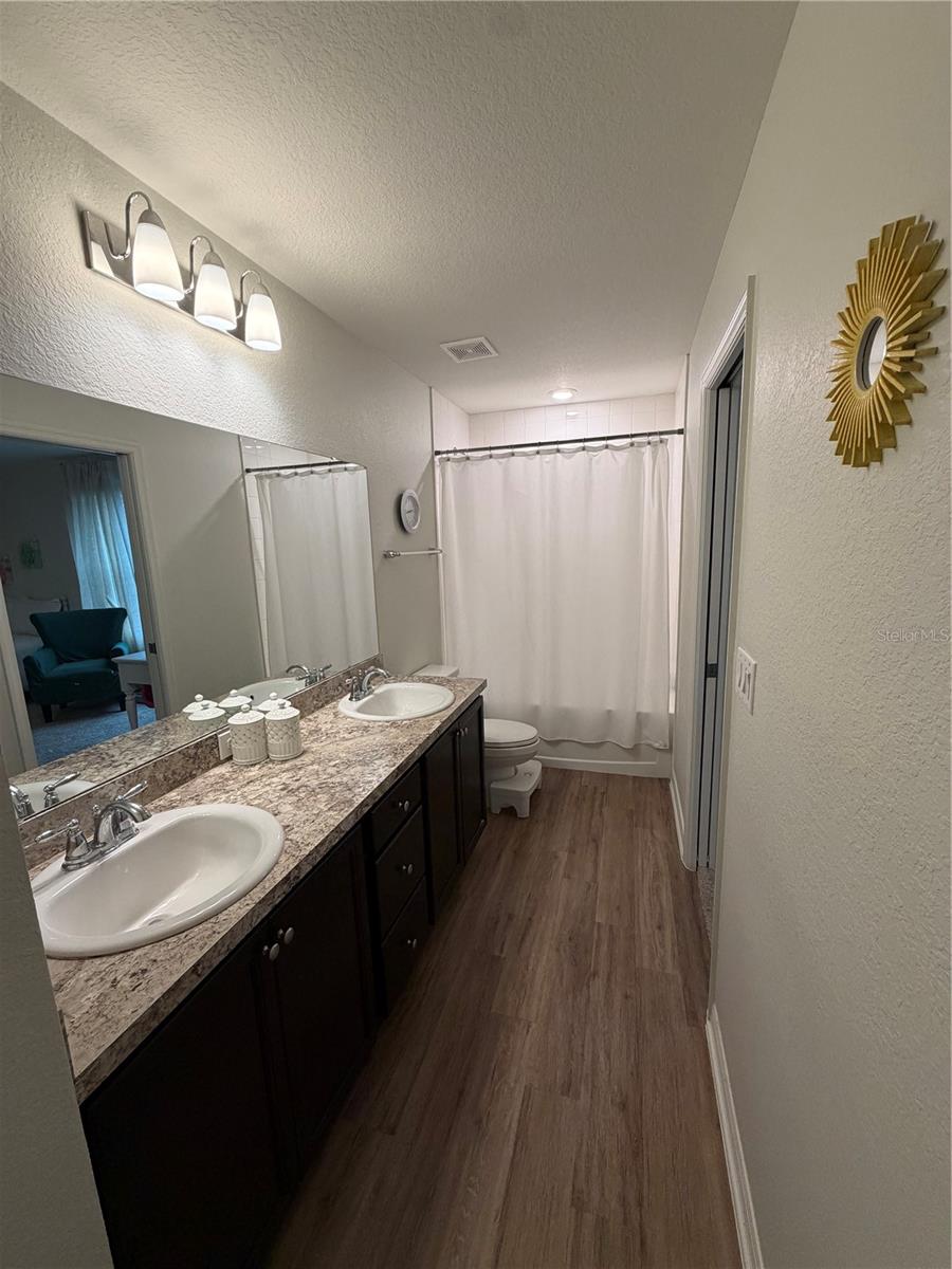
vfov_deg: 102.1
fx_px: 513
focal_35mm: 14
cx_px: 476
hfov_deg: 85.7
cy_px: 634
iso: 250
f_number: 2.2
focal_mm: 2.22
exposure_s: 1/120
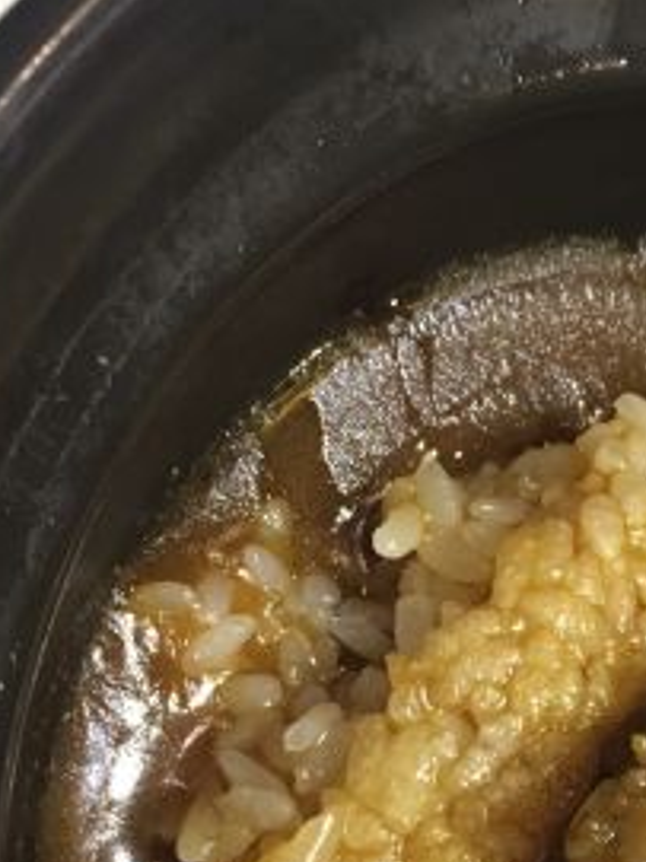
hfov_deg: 19.2
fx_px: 1868
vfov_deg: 25.3
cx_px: 590
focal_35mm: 75
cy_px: 751
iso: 160
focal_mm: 4.15
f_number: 2.2
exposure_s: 1/33
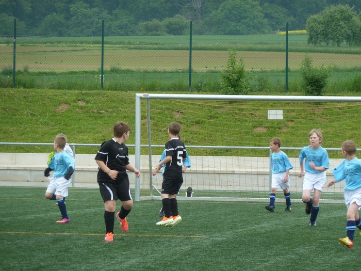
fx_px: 2711
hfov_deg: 7.6
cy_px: 136
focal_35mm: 260
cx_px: 180
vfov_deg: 5.7
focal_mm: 42.6
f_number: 4.7
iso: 80
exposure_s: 1/125
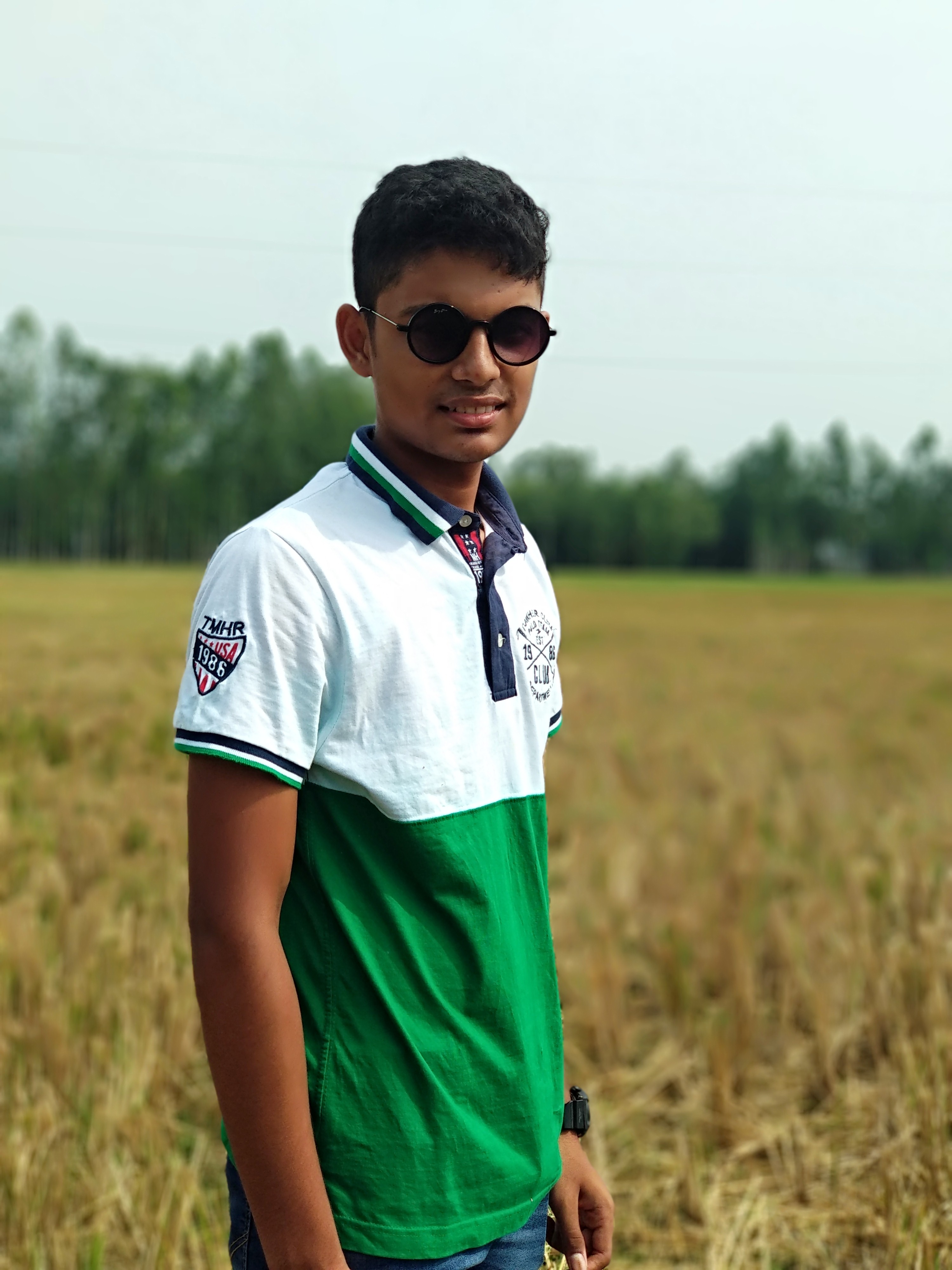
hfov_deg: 28.0
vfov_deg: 36.8
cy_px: 635
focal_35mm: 52
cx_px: 476
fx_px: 1907
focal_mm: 5.99
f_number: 2.6
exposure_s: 1/547
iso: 100
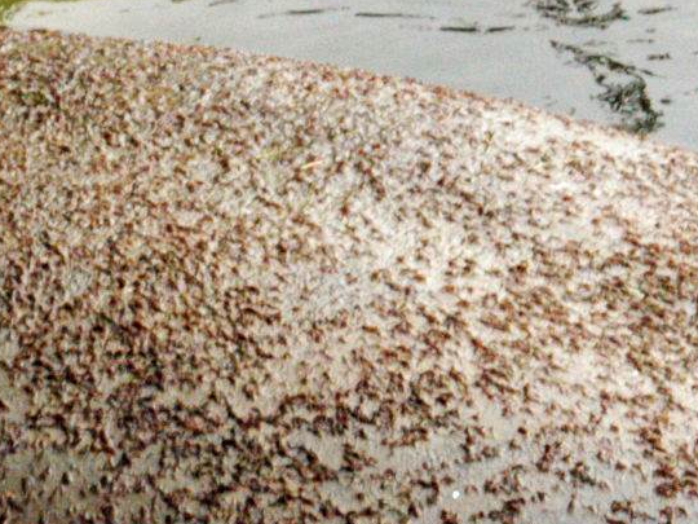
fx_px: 12945
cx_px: -13
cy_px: 771
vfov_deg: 2.3
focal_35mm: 642
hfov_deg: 3.1
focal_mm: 80
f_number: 9
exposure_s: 1/320
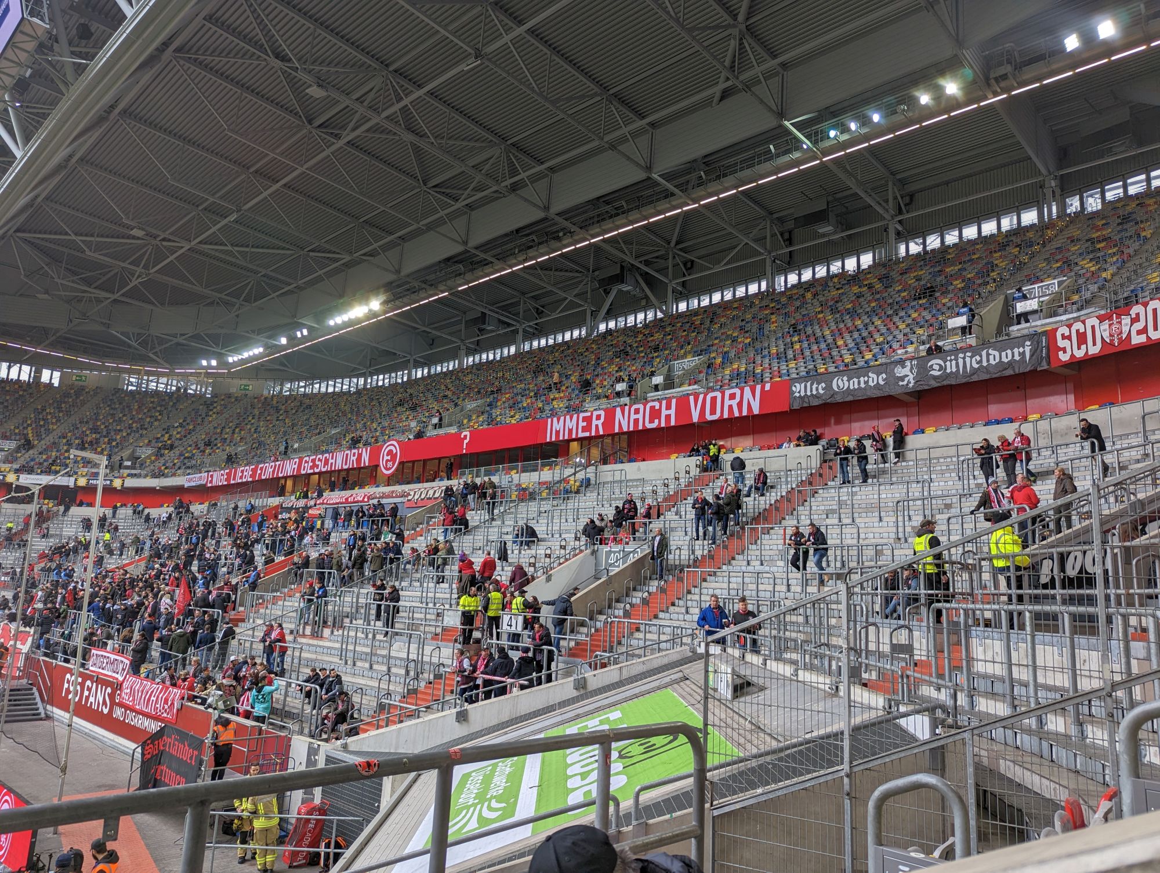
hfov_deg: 71.5
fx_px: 805
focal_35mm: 24
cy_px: 436
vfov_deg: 56.9
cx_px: 580
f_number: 1.85
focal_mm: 6.81
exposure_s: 1/139
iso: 39
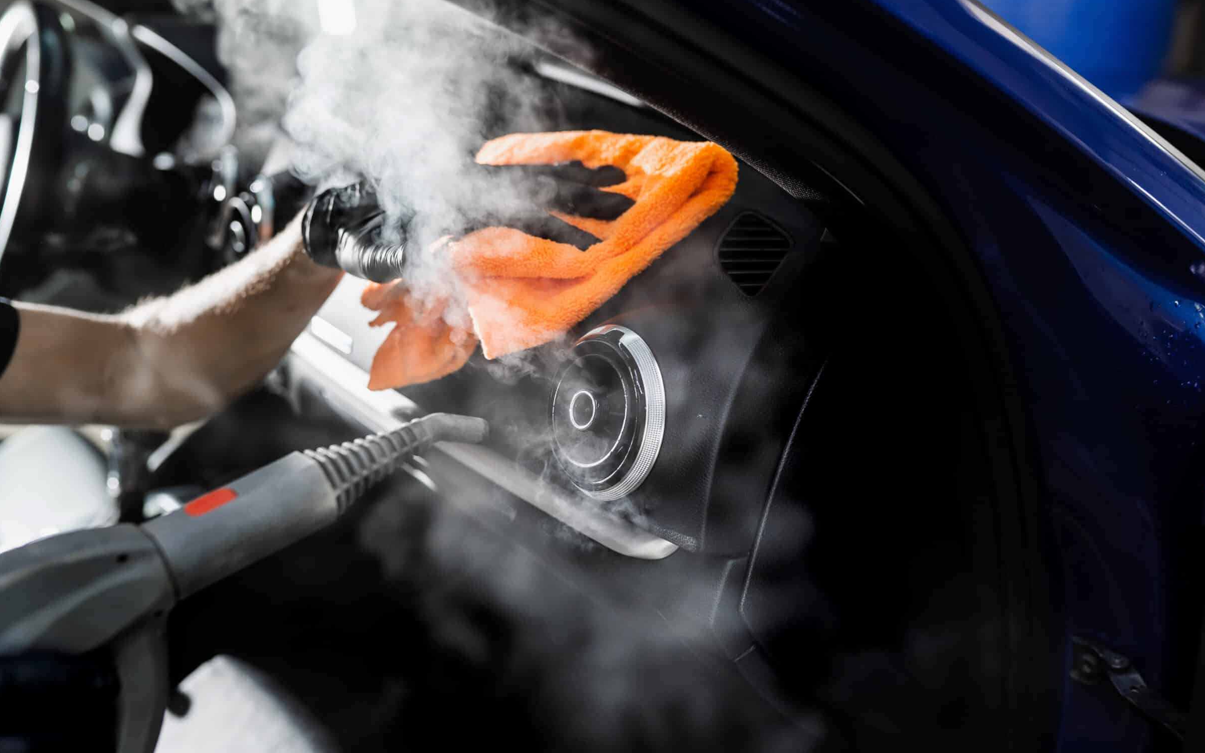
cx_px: 568
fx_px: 1248
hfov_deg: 51.5
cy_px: 391
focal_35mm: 38
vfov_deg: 33.6
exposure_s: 1/125
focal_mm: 35
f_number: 2.5
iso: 500
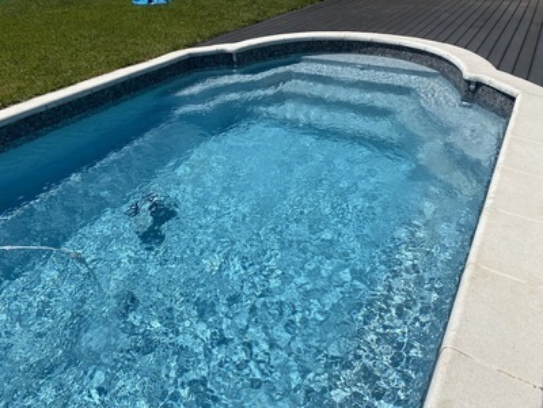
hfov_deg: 67.3
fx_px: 408
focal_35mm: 26
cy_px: 204
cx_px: 272
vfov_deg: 53.1
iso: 32
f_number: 1.8
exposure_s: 1/7194
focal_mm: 4.25
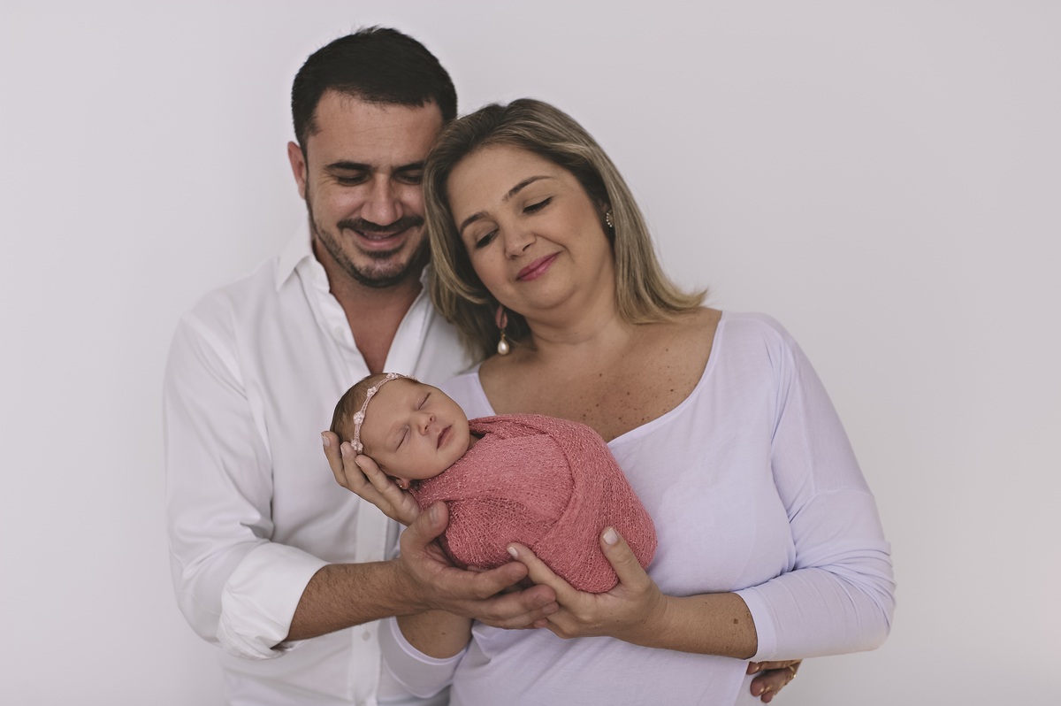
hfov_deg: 54.5
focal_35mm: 35
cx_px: 530
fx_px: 1031
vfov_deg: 37.8
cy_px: 353
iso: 200
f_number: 2.5
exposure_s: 1/250
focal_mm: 35
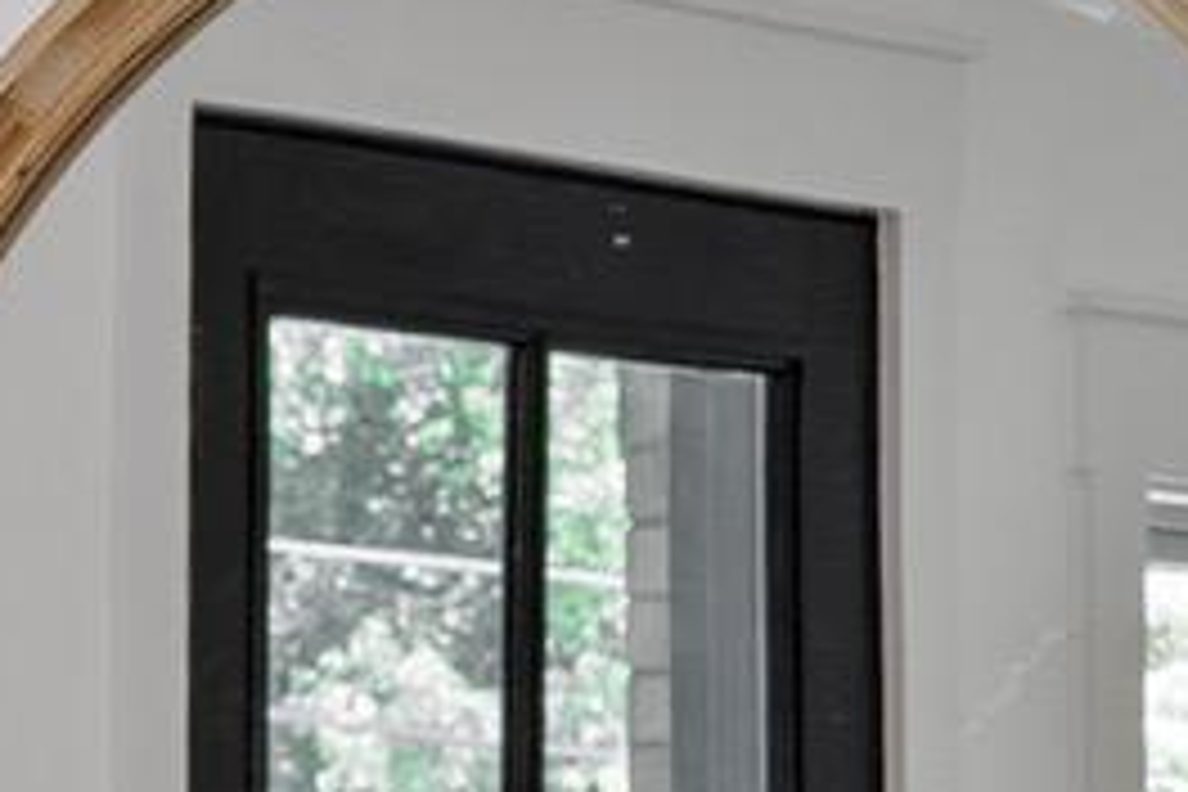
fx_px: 12044
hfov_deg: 5.5
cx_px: -1454
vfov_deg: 3.7
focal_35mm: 365
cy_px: 1735
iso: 200
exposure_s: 1/5
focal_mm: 47
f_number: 9
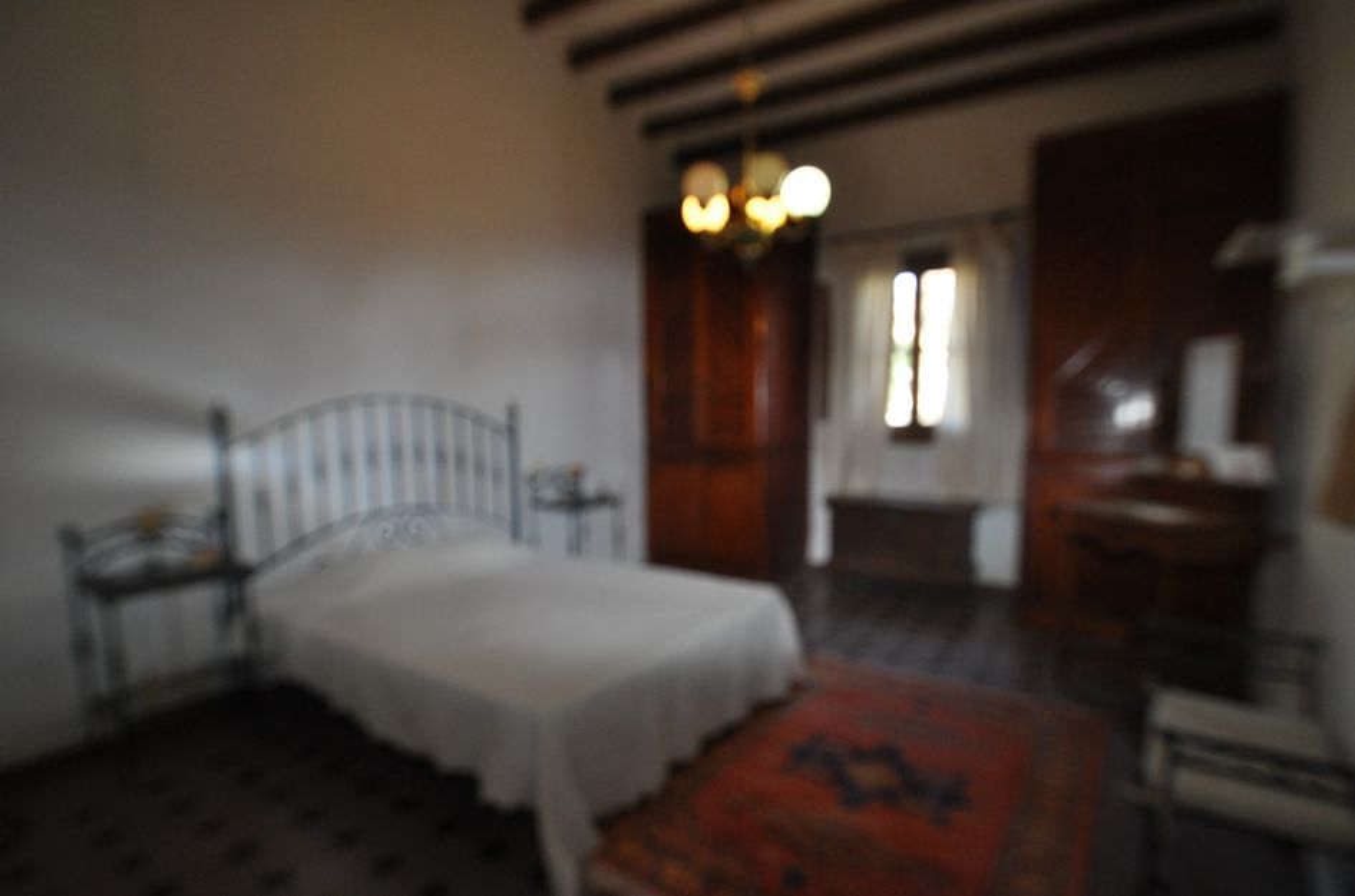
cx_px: 678
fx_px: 619
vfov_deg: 71.8
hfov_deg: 95.1
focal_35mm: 16
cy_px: 448
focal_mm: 11
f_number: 4
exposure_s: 1/60
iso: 800
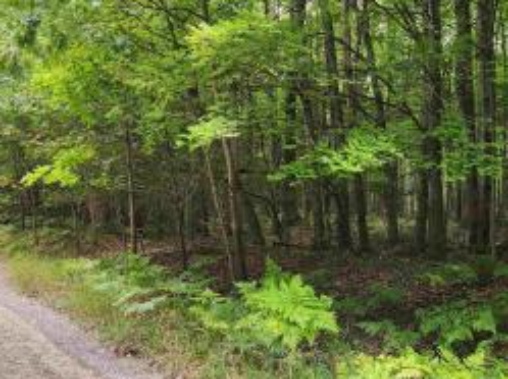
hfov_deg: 50.0
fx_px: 542
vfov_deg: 38.5
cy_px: 173
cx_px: 298
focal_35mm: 37
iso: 100
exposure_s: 1/180
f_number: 1.8
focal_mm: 5.4
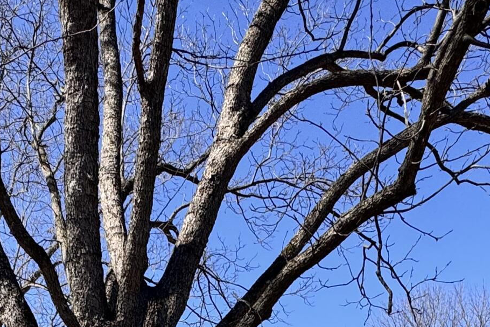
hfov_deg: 40.4
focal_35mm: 48
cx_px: 151
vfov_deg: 22.0
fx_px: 653
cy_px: 523
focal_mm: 2.22
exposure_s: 1/1178
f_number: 2.2
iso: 50
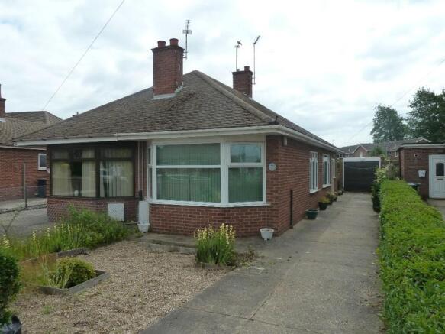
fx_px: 321
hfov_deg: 69.4
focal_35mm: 25
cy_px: 167
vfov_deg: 54.9
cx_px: 222
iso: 125
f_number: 4.5
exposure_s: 1/500
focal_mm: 4.1
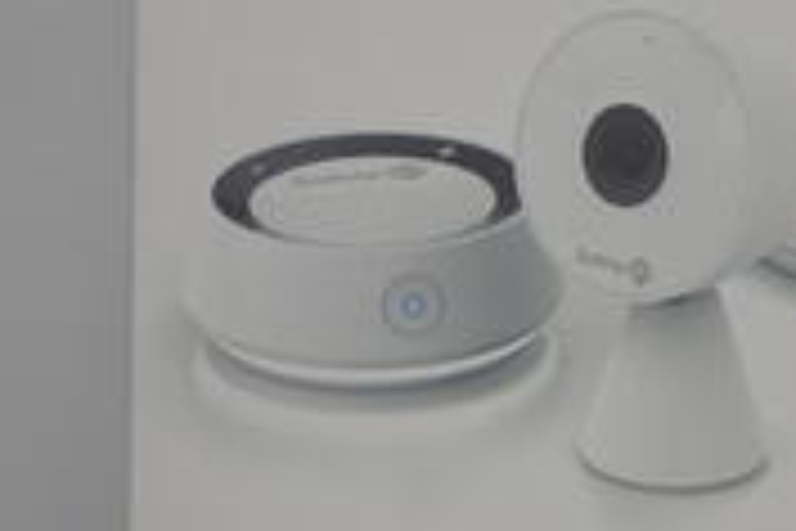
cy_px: 353
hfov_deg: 9.9
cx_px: 616
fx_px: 4586
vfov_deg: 6.6
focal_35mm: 207
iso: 100
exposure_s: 1/80
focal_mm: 49
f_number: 5.6
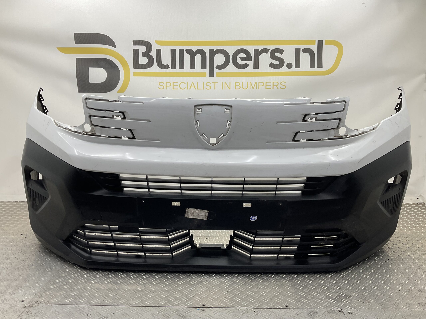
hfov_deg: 61.7
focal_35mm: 29
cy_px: 160
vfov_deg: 48.2
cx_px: 213
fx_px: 357
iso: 25
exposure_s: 1/100
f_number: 1.8
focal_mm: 3
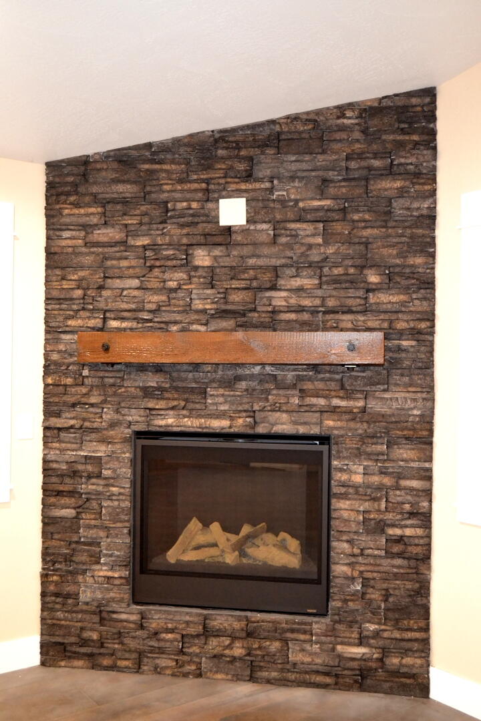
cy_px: 360
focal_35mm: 36
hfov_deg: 36.9
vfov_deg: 53.1
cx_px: 240
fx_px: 721
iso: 3200
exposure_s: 1/60
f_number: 3.8
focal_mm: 24
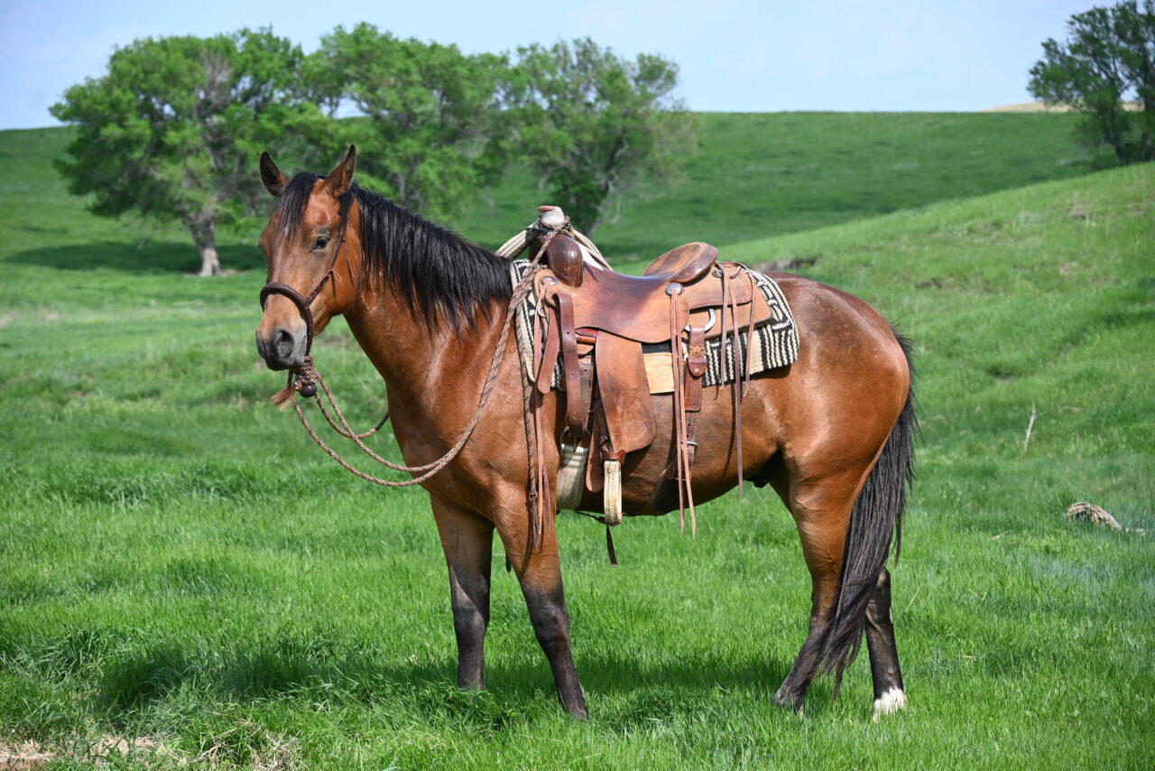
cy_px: 386
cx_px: 578
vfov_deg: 10.1
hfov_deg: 15.0
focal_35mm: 136
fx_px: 4380
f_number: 6.3
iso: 100
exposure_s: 1/320
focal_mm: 91
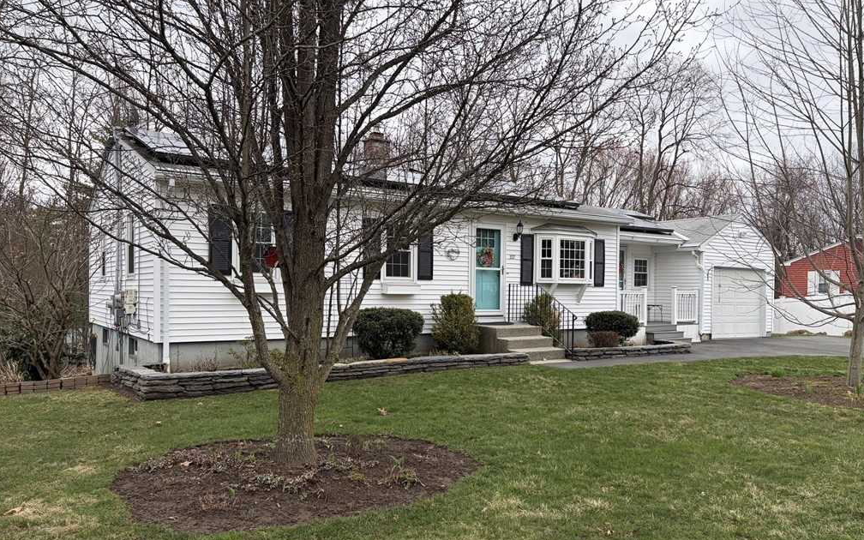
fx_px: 659
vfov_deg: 44.5
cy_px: 297
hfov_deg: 66.5
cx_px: 435
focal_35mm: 28
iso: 50
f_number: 1.6
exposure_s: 1/1016
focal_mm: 5.96
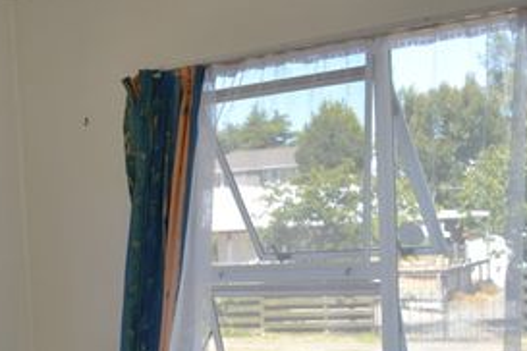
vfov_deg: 17.5
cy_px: 363
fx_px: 1112
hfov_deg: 25.1
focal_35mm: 76
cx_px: -29
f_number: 4
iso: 100
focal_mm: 18
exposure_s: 1/160
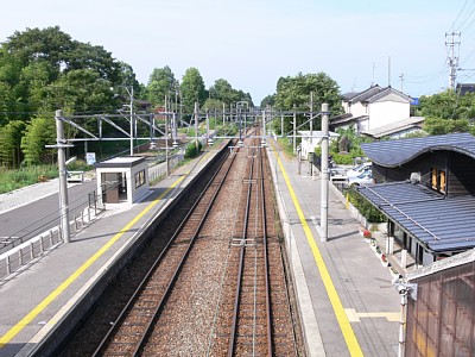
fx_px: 480
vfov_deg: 40.7
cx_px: 238
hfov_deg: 52.6
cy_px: 178
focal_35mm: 35
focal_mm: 7.4
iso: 80
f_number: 5.6
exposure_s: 1/160
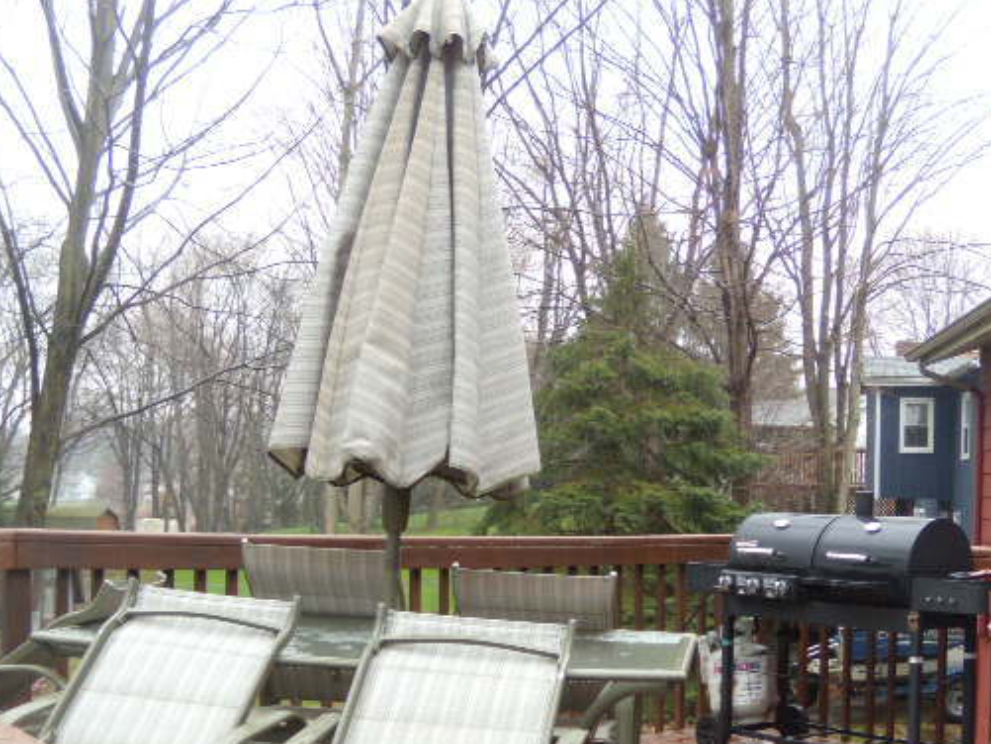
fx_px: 1317
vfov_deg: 31.4
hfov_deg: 41.1
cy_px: 469
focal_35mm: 46
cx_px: 572
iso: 100
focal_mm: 6.4
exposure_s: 1/60
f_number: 3.6
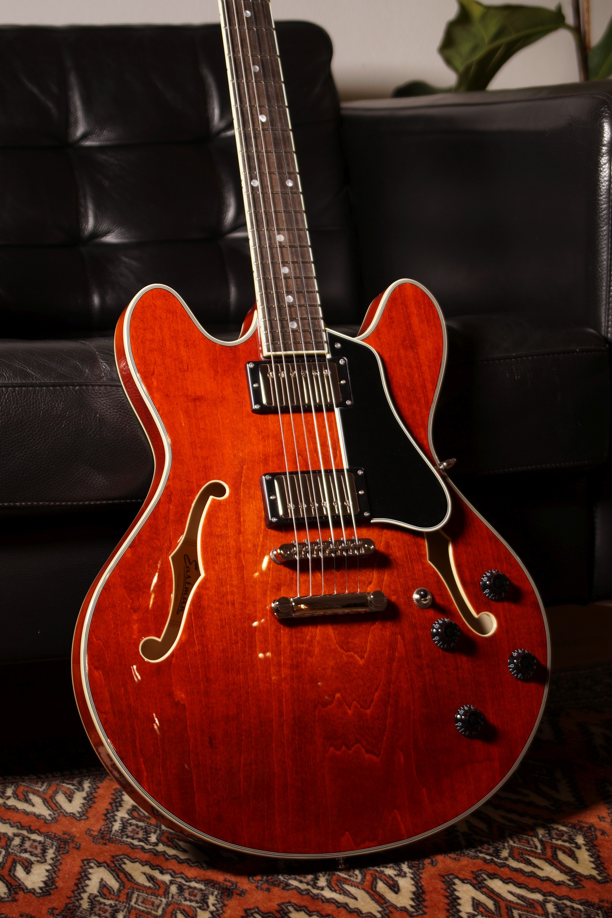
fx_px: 2104
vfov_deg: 24.6
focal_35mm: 82
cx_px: 306
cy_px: 459
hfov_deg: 16.6
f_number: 5
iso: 100
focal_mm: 55
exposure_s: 1/10
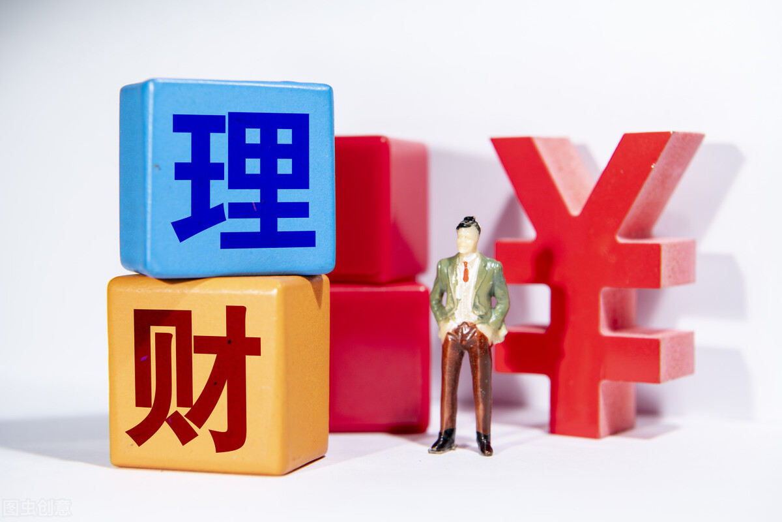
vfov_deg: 19.5
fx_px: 1520
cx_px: 391
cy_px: 261
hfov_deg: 28.8
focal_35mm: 70
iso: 160
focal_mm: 70
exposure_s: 1/400
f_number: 9
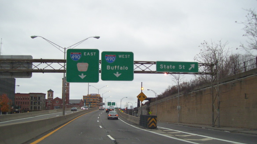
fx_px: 273
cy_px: 87
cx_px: 128
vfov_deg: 29.6
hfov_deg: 50.5
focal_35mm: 40
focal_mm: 6
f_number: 2.7
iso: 200
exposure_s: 1/160
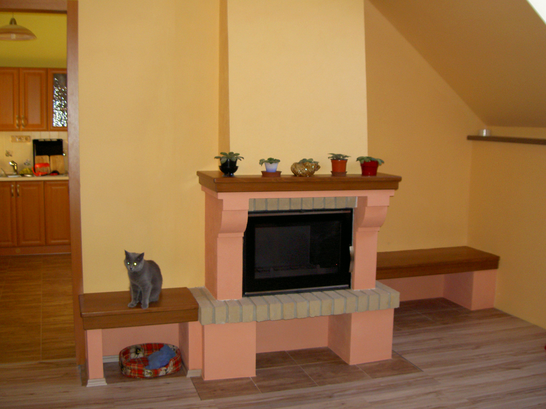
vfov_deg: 36.8
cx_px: 273
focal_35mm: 39
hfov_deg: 47.9
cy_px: 204
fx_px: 615
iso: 200
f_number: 2.8
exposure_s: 1/60
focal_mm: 8
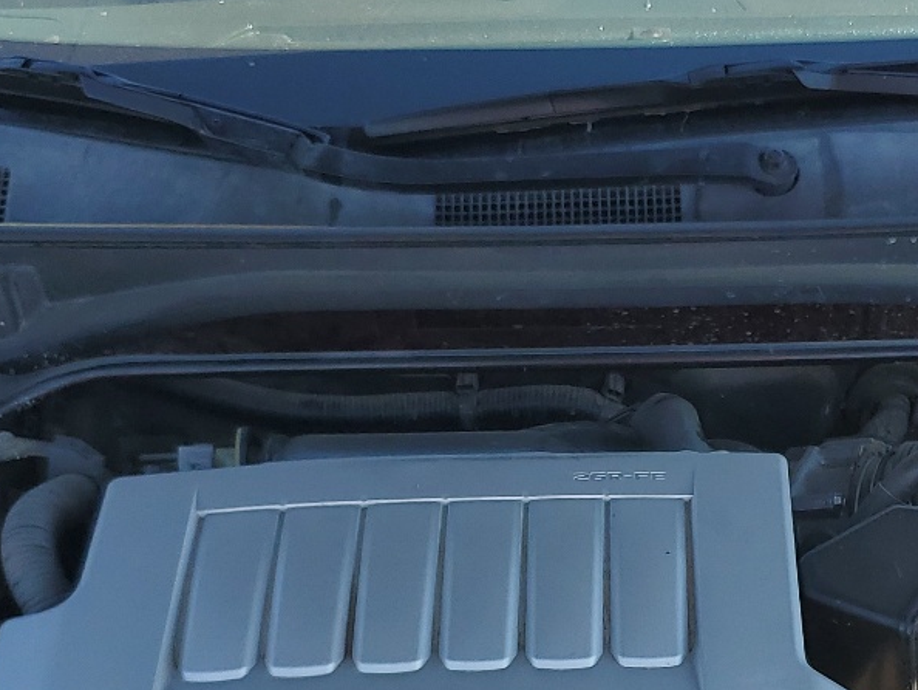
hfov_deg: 27.4
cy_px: 718
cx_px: 697
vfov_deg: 20.3
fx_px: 1857
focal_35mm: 70
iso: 50
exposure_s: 1/1429
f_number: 1.5
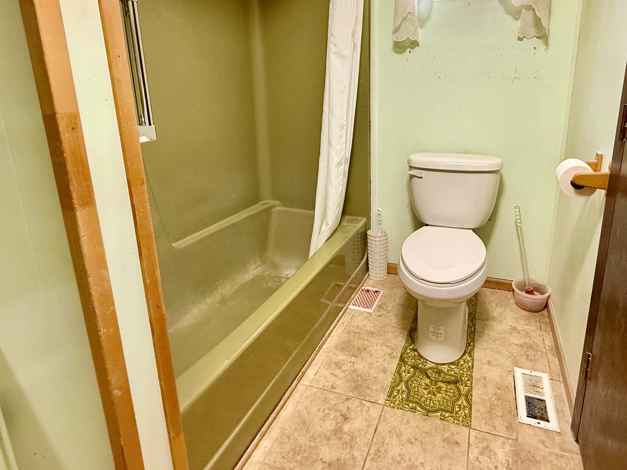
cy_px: 170
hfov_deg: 80.6
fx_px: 362
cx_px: 383
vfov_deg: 64.8
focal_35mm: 20
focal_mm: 2.22
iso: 320
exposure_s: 1/60
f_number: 2.2
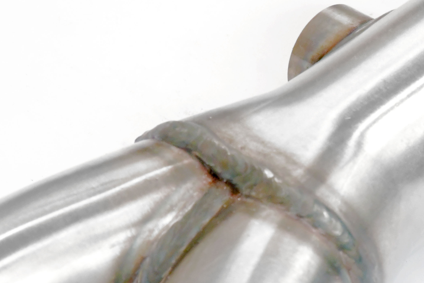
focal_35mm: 372
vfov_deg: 3.7
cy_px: 28
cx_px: 478
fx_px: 4381
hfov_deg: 5.5
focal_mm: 105
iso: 5000
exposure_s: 1/200
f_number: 14
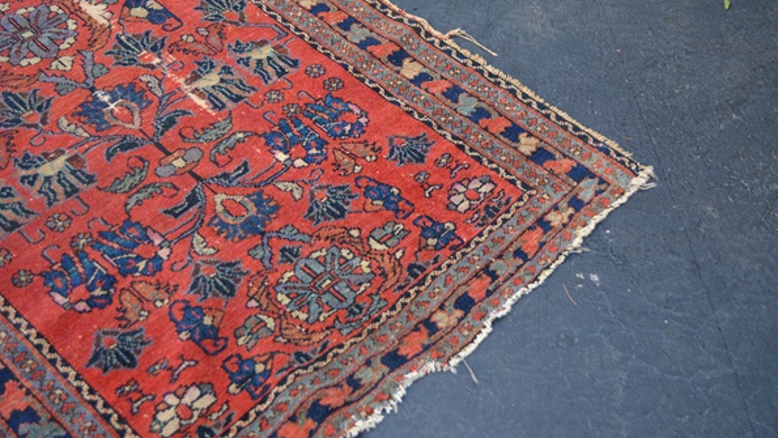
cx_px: 391
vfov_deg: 21.1
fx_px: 1176
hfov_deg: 36.6
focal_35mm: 57
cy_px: 192
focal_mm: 36
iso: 400
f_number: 5
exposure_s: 1/100
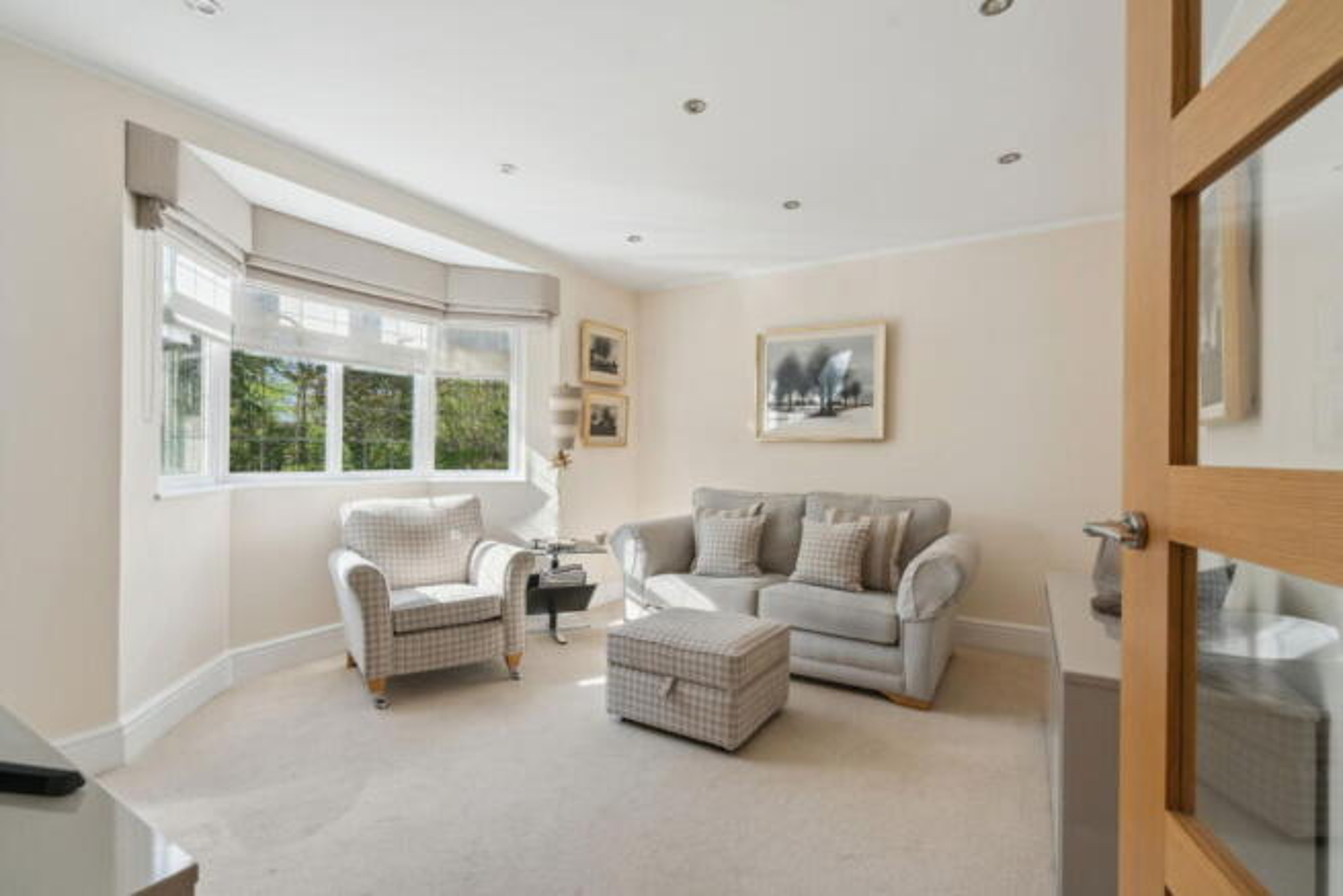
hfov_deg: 96.7
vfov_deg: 73.8
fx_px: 597
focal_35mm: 16
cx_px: 672
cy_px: 448
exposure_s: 1/125
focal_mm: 16
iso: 640
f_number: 7.1
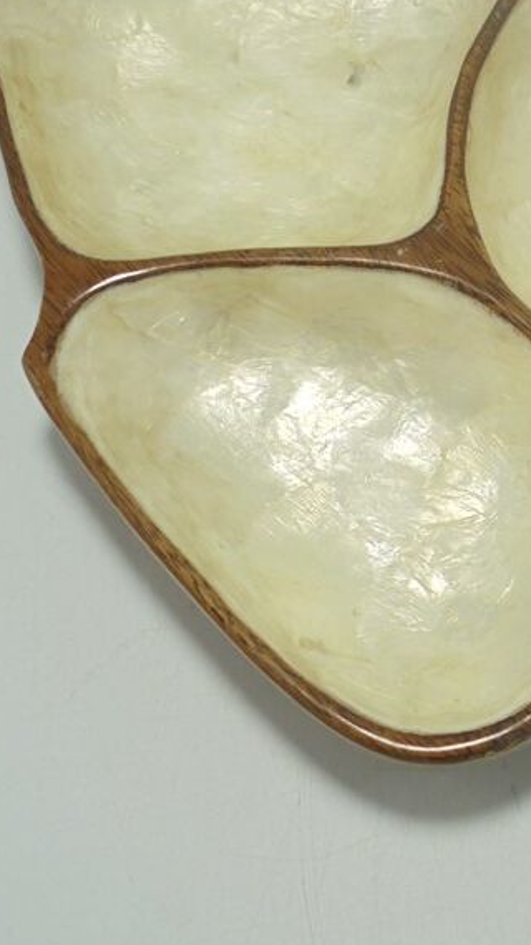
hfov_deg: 23.4
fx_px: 1252
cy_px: 304
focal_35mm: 50
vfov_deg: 40.7
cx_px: 460
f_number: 3.7
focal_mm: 5.3
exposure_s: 1/100
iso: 100
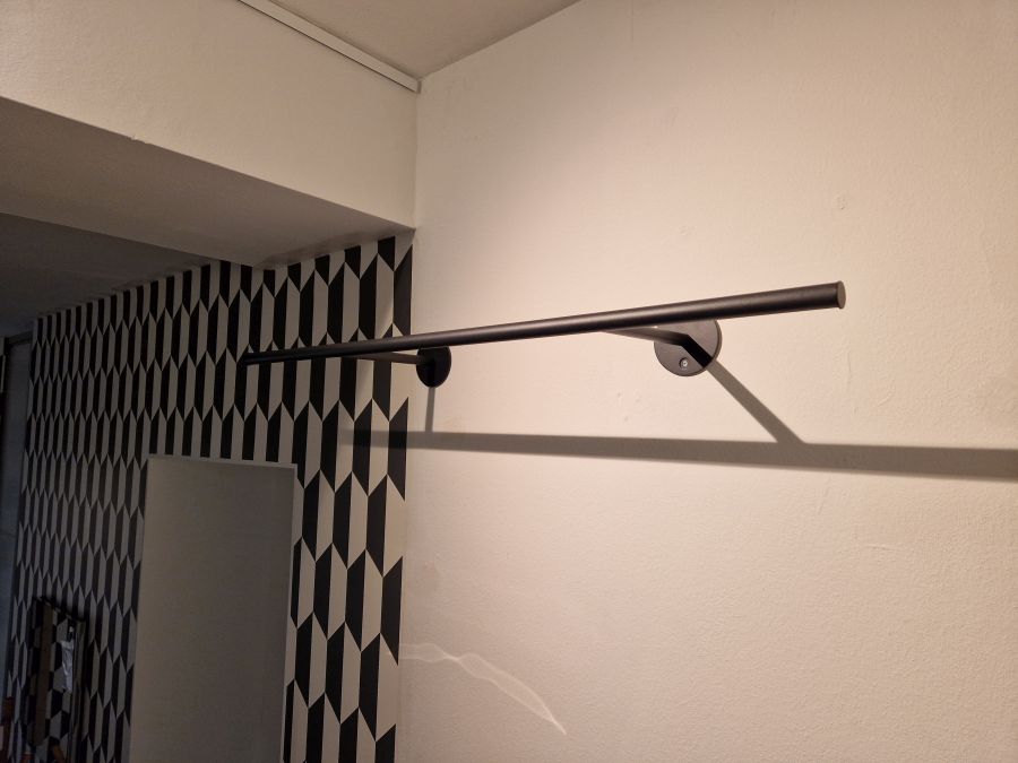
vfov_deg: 58.9
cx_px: 509
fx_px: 676
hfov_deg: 73.9
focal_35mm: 23
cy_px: 382
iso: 125
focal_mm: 5.4
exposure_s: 1/100
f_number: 1.8
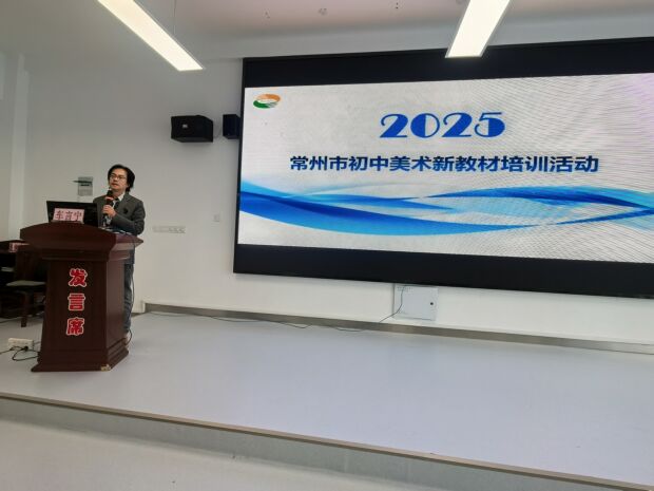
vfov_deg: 74.7
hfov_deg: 91.0
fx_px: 321
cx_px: 327
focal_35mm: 17
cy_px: 246
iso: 100
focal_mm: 1.95
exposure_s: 1/120
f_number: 2.2
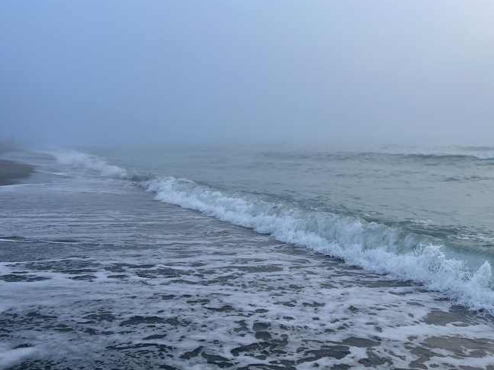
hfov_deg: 56.5
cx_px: 290
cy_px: 212
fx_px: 457
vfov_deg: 44.0
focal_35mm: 32
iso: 32
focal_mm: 5.1
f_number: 1.6
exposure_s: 1/807
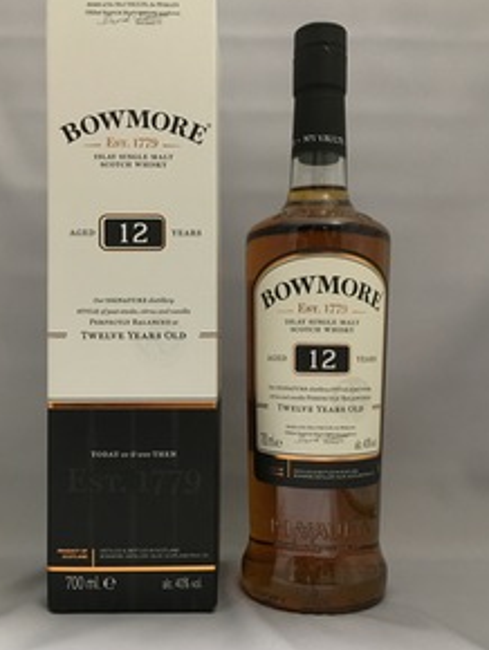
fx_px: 677
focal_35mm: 36
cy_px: 352
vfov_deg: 51.3
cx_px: 231
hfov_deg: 39.7
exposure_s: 1/15
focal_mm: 4.15
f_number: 2.2
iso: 200
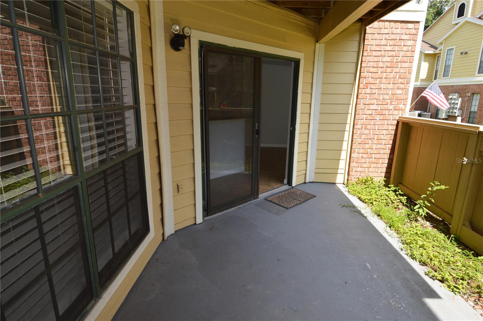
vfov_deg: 67.3
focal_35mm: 18
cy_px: 160
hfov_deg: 90.1
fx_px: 241
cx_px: 242
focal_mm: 12
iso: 100
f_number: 6.3
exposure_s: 1/160
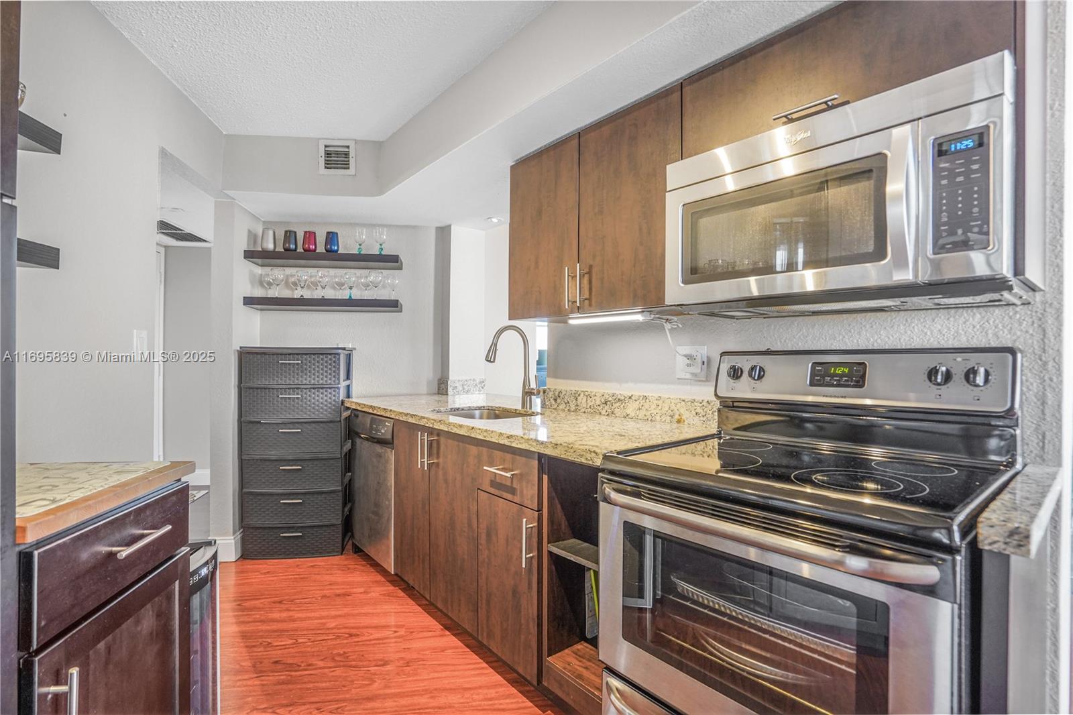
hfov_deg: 96.7
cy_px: 358
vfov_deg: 73.7
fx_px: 477
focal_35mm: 16
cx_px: 536
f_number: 5.6
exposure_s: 1/160
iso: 1600
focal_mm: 16
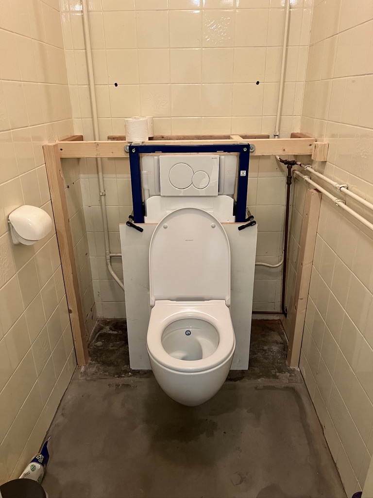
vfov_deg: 67.3
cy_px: 249
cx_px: 186
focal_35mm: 26
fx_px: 374
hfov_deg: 53.1
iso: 320
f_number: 1.5
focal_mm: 5.7
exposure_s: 1/50
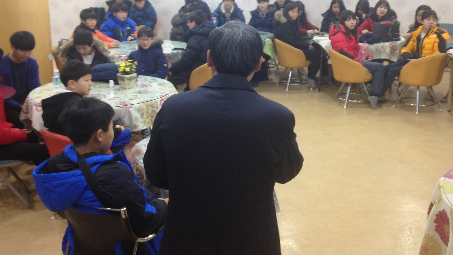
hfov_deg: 43.7
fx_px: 564
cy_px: 60
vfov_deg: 25.1
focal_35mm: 47
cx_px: 219
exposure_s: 1/20
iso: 64
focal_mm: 4.12
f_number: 2.4
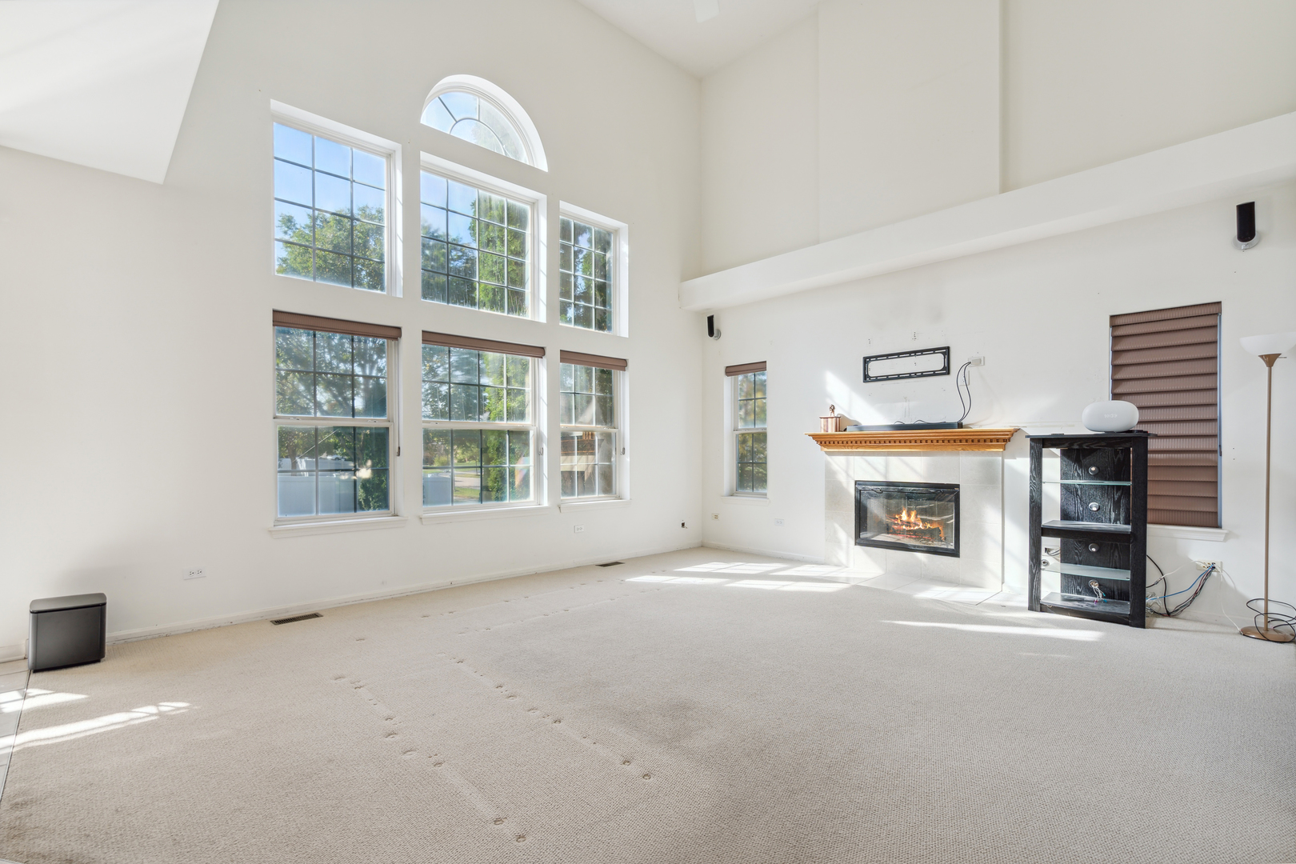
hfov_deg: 96.7
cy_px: 432
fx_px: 576
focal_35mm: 16
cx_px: 648
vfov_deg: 73.7
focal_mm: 16
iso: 100
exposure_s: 1/40
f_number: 8
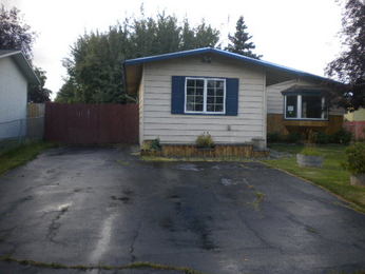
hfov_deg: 52.6
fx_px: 369
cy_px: 137
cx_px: 182
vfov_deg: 40.7
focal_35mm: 35
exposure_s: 1/730
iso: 364
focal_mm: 6.3
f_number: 3.1
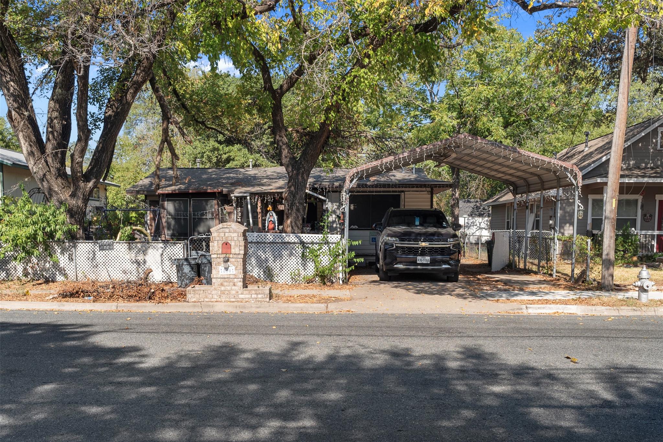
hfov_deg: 53.1
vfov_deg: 36.9
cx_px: 332
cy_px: 221
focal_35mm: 36
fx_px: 663
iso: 200
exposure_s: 1/30
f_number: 8
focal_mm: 24
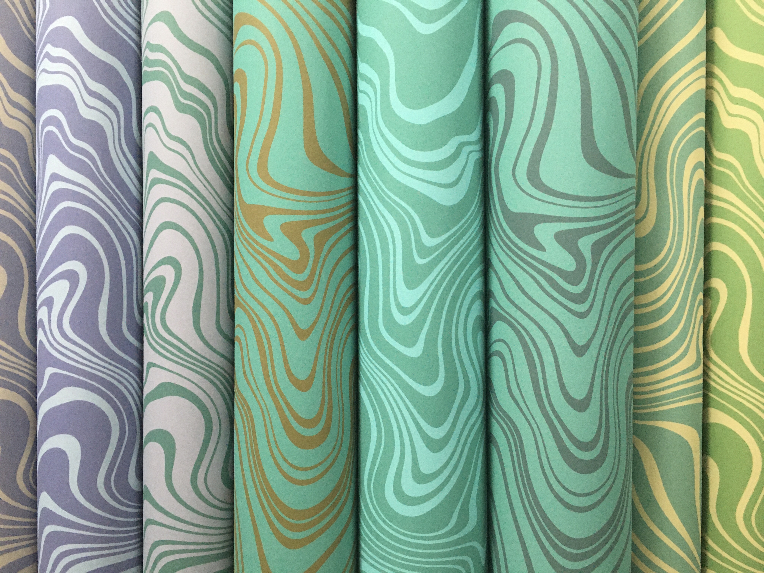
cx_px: 382
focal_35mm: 29
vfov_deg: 48.2
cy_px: 286
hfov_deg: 61.7
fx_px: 640
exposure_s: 1/33
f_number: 2.2
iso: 200
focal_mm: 4.15
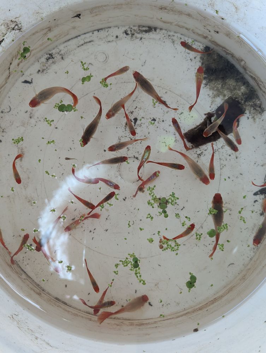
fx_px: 491
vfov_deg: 39.6
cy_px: 176
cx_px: 133
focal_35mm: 48
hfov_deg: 30.3
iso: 163
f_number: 1.85
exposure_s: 1/216
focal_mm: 6.81
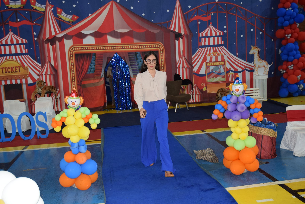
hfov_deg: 53.1
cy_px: 102
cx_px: 152
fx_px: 305
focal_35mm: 36
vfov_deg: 36.9
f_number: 3.8
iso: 900
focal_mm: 24
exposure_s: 1/60
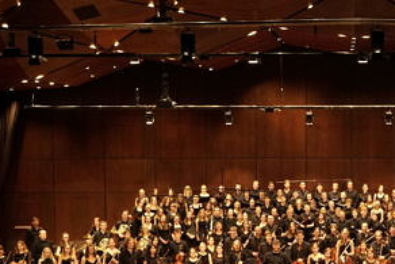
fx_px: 812
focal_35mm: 74
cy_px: 162
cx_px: 307
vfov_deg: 18.4
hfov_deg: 26.9
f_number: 5.6
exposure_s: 1/160
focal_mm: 45
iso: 4000
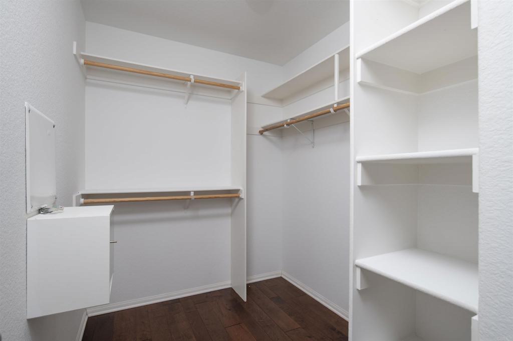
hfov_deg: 93.3
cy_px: 170
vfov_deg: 70.4
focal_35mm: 17
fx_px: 242
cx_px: 256
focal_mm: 17
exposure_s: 1/250
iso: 320
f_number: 7.1
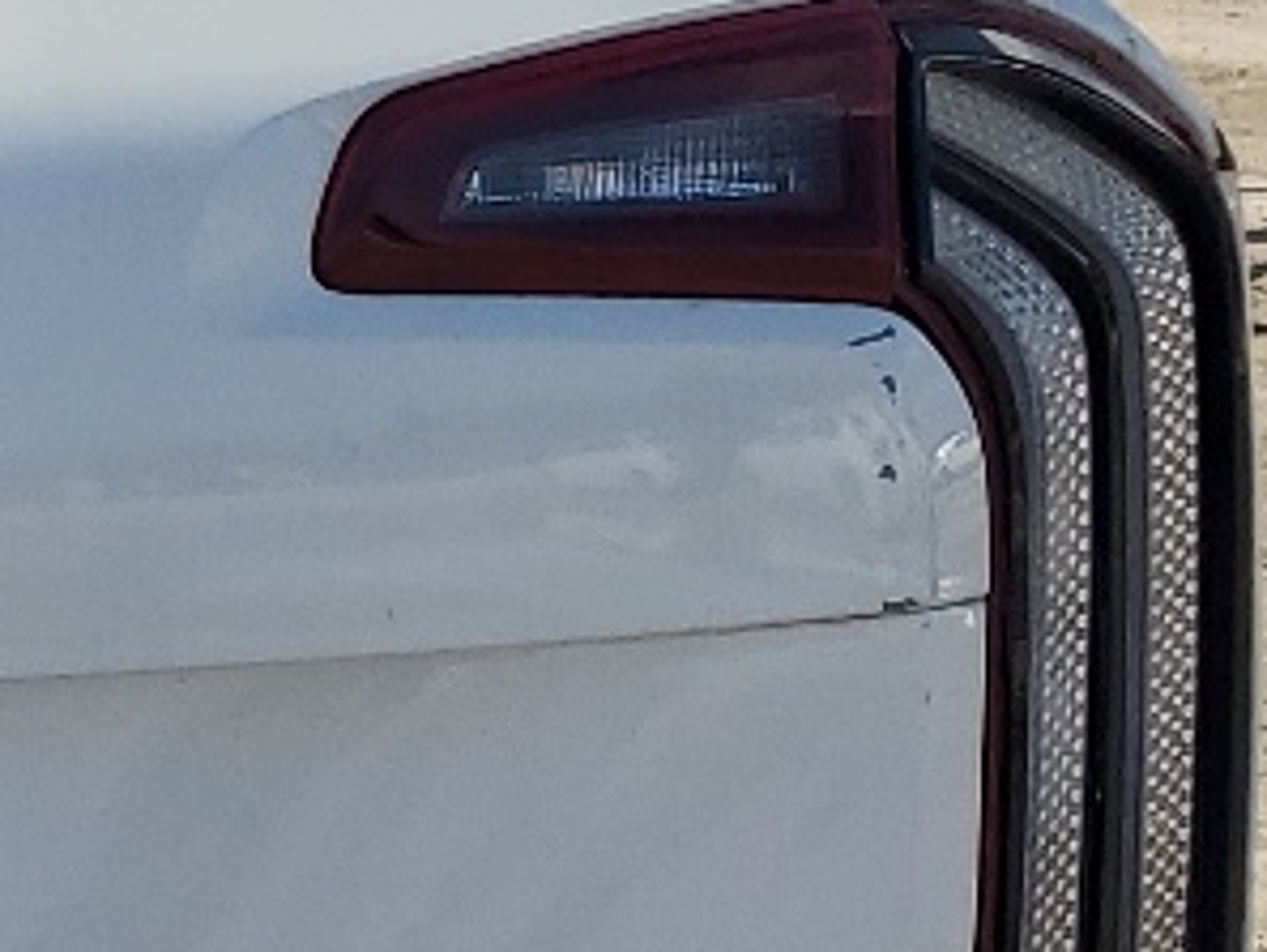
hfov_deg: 11.8
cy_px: 662
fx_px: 5126
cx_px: -1655
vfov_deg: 10.6
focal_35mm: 140
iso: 50
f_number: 1.5
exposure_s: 1/5000
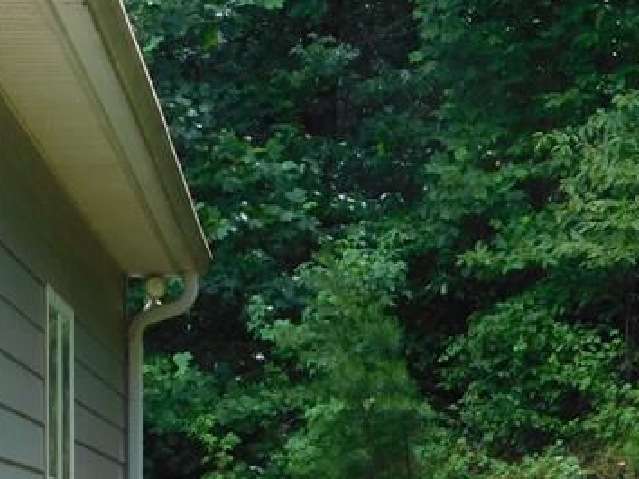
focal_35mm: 191
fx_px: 3523
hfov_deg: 10.3
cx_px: 464
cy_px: 624
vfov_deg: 7.7
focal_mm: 11.7
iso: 125
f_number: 4.2
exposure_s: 1/160
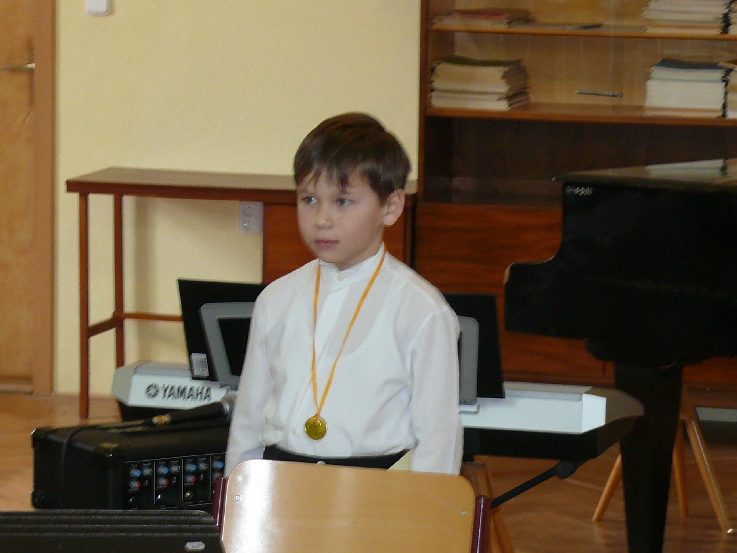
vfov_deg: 10.0
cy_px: 276
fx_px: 3151
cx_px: 368
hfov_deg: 13.3
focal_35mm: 148
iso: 200
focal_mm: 17.6
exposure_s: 1/30
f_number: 3.2
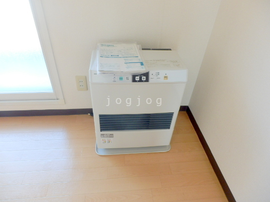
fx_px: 187
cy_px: 101
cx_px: 135
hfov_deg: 71.6
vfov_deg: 56.8
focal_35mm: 24
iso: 125
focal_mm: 4.2
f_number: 3
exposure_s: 1/30
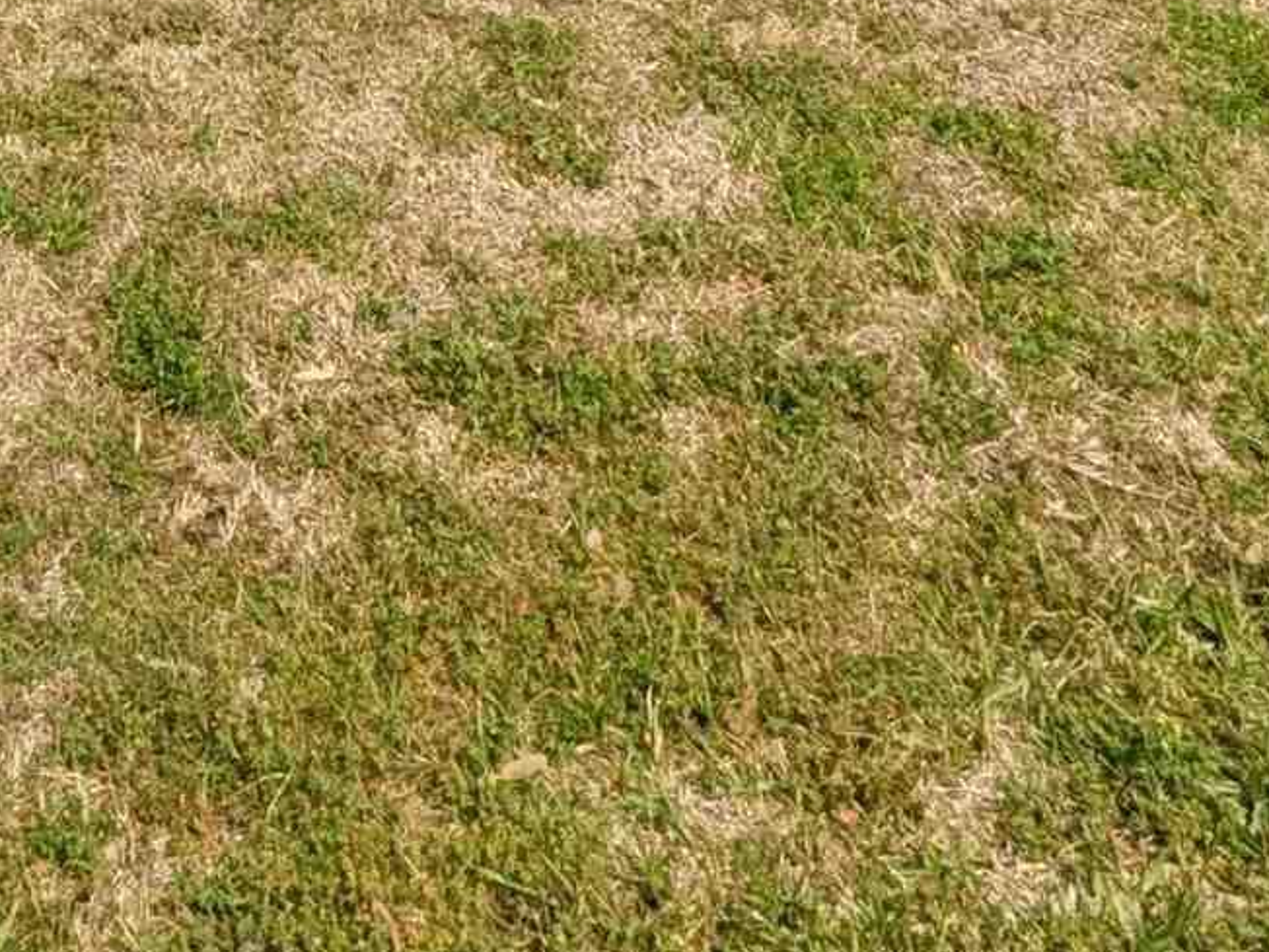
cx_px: 47
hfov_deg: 27.9
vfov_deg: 16.8
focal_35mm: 66
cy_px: -934
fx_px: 2420
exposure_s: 1/1119
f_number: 2.2
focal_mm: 1.85
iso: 56
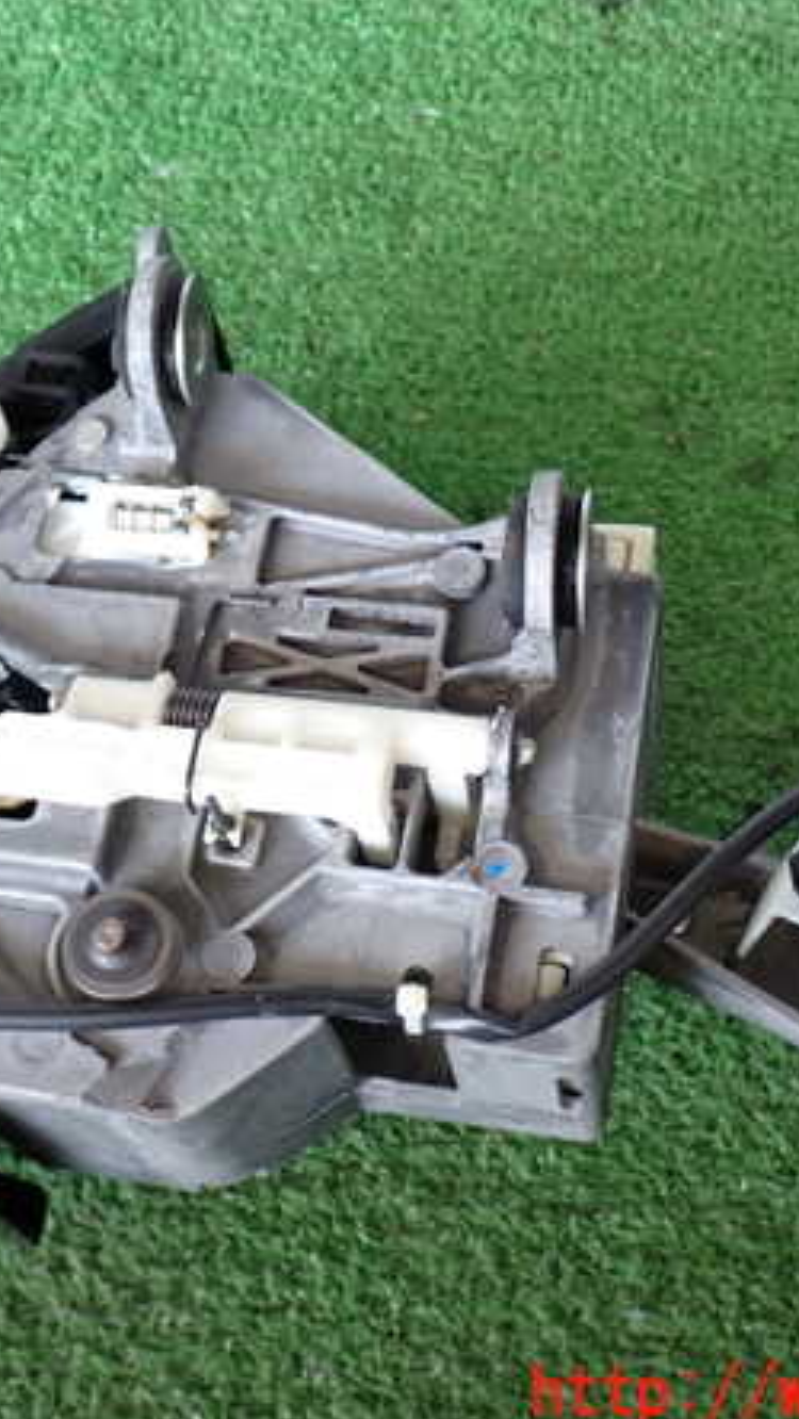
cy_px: 716
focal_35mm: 53
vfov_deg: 39.2
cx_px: 294
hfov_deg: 22.6
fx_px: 1995
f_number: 2.5
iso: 200
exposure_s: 1/40
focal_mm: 6.37
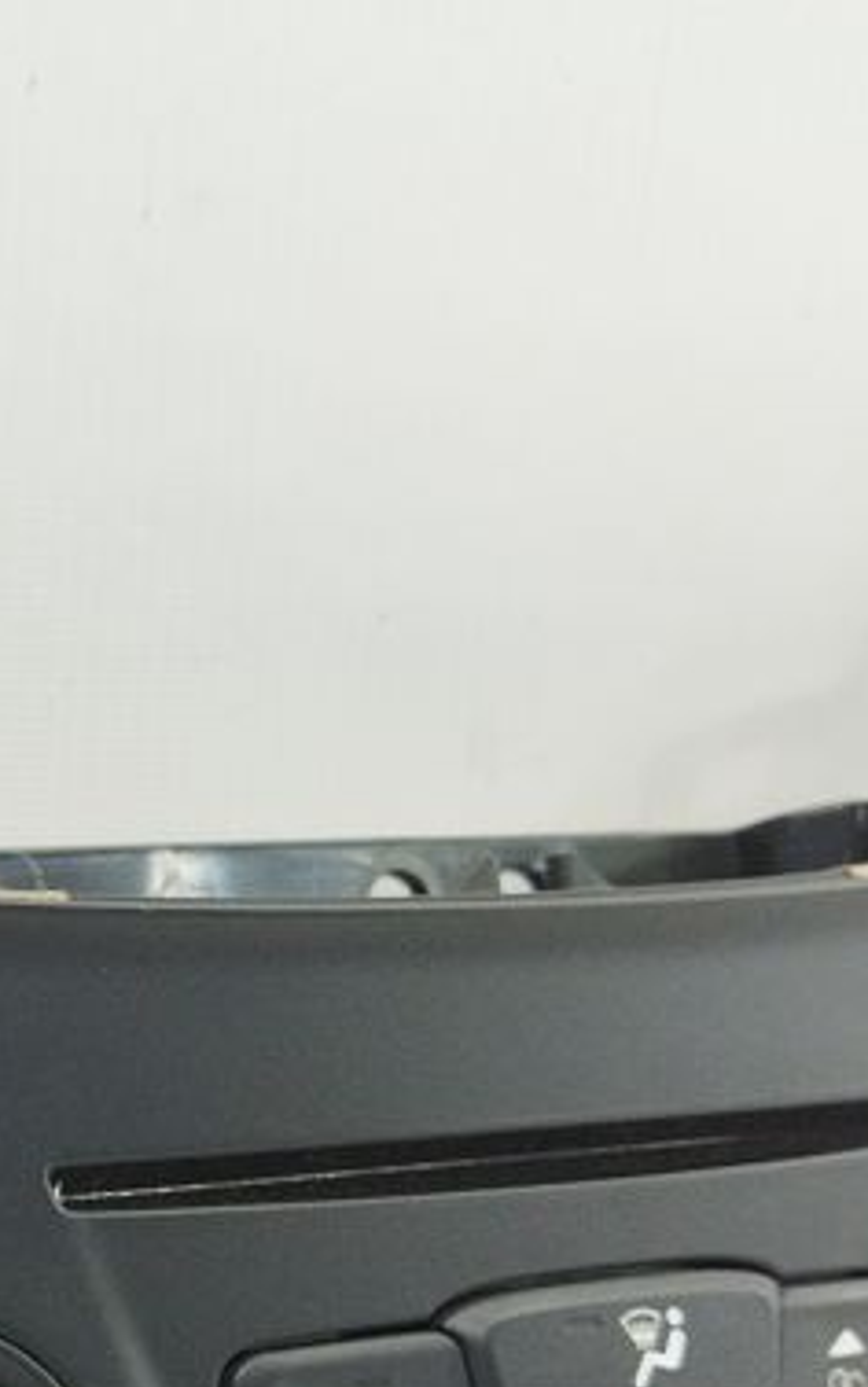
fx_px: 3440
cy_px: 1210
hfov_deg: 13.8
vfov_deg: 22.3
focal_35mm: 91
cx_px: -305
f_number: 1.79
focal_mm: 4.71
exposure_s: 1/100
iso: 153
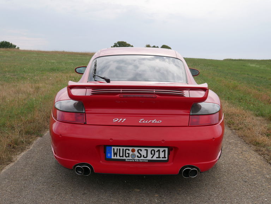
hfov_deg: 44.8
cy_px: 102
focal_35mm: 42
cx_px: 136
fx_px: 329
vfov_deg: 34.3
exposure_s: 1/250
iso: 200
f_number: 8
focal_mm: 21
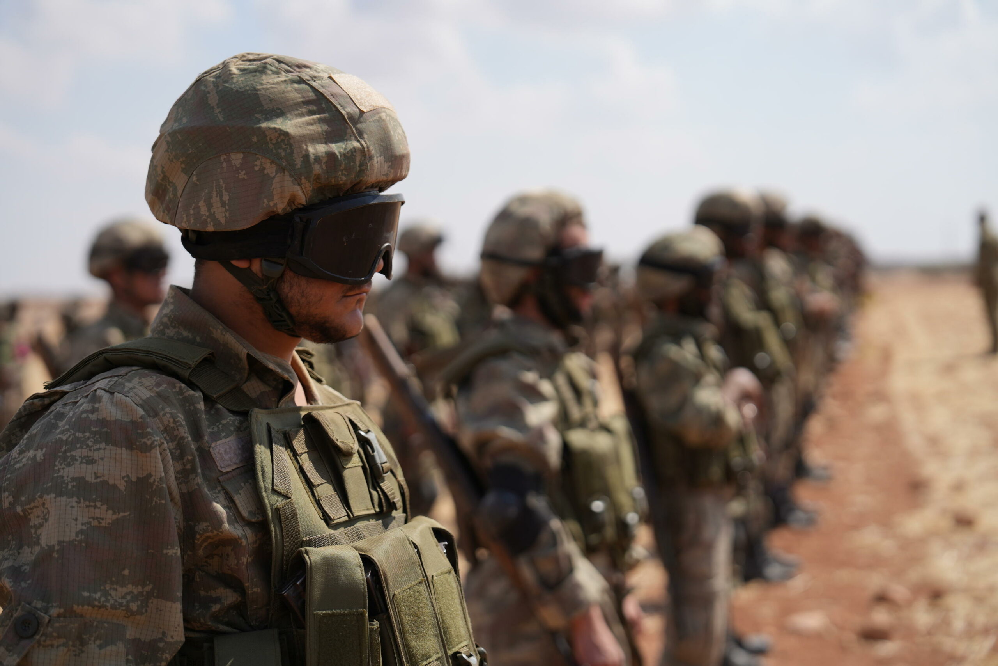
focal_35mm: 70
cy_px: 333
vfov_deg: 19.5
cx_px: 499
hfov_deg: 28.8
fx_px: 1941
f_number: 2.8
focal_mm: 70
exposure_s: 1/2500
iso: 100
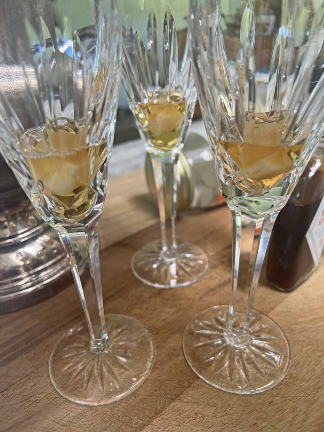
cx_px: 162
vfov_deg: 67.3
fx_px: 324
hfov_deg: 53.1
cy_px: 216
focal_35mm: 26
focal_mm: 5.7
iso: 125
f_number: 1.5
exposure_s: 1/70
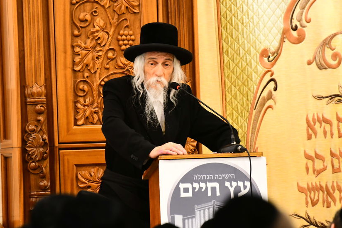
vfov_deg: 3.5
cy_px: 106
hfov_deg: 5.3
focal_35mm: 391
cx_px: 150
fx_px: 3714
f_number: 5.6
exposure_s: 1/160
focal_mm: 230
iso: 2500
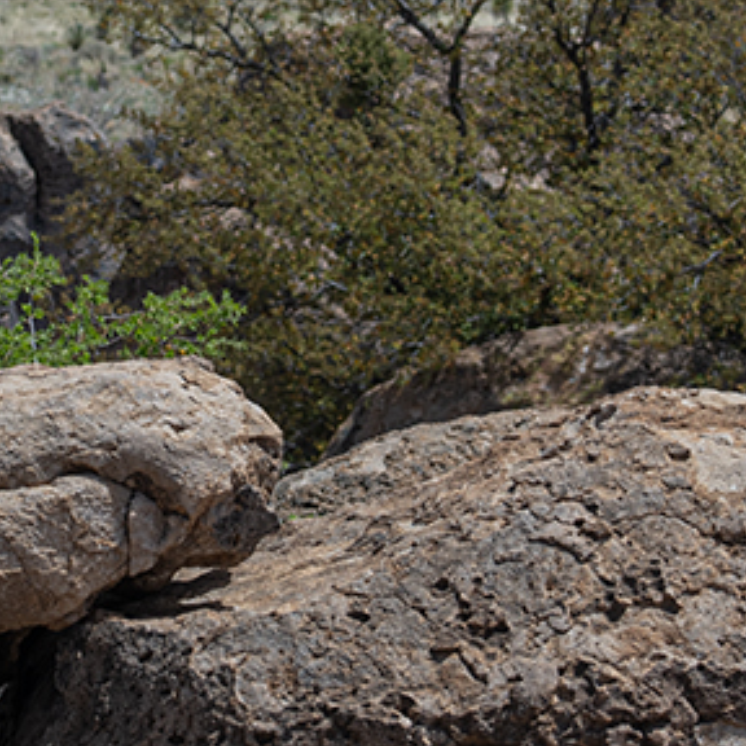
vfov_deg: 4.0
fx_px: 10801
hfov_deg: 4.0
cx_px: 145
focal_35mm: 443
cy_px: 122
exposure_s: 1/160
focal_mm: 100
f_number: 6.3
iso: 100
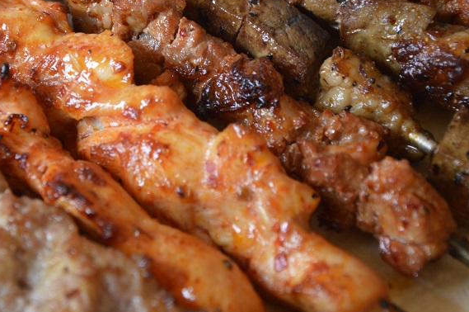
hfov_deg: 14.9
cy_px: 44
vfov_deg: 9.9
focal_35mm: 137
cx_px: 131
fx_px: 1783
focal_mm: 52
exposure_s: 1/100
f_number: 5
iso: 400
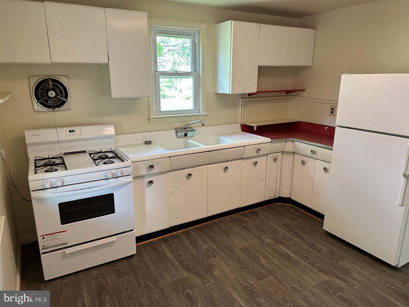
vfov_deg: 56.8
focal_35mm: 24
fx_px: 284
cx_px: 204
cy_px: 154
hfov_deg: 71.6
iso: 160
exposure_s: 1/60
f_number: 1.78
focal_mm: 6.86
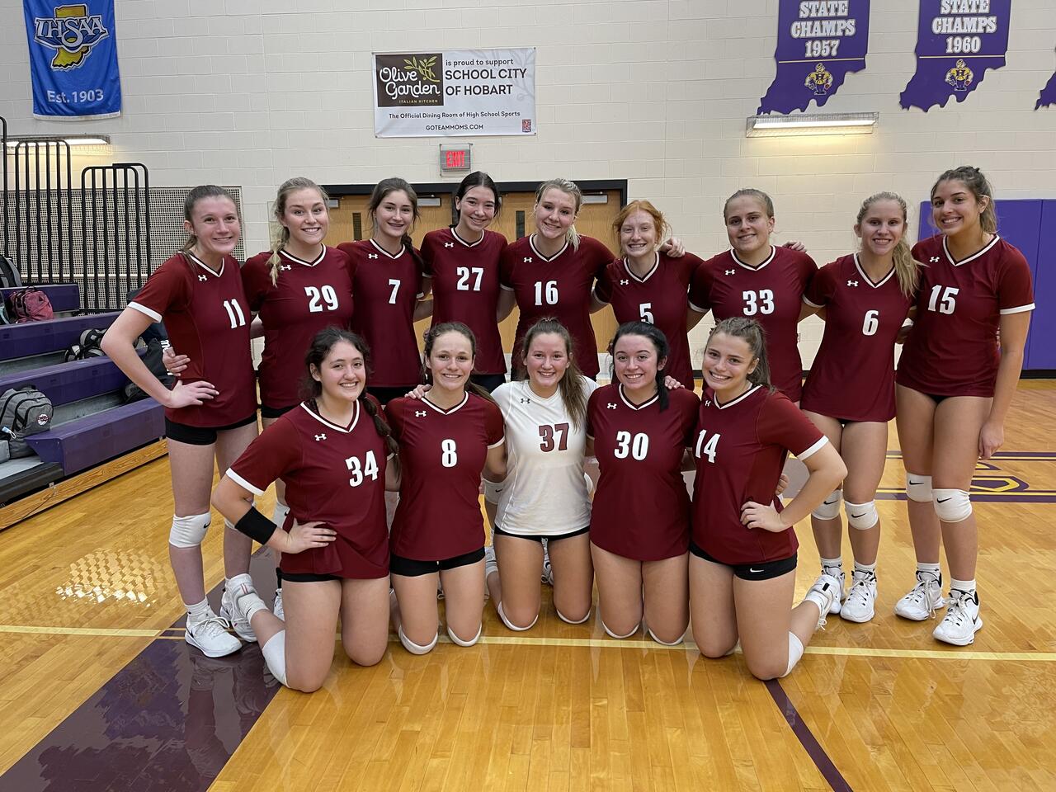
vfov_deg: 53.1
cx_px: 528
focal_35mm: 26
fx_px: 793
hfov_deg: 67.3
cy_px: 396
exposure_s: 1/60
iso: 160
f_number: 1.6
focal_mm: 5.1
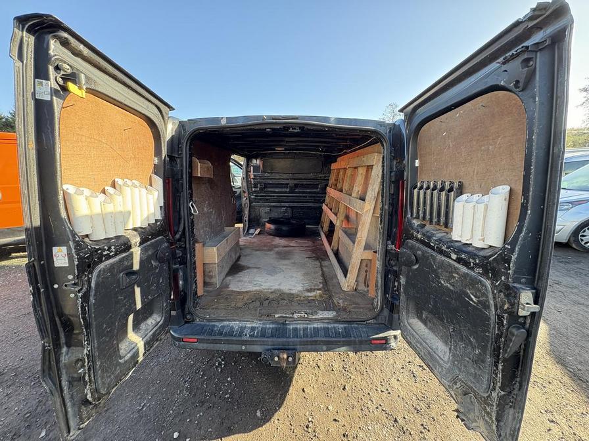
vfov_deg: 85.7
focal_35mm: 14
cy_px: 220
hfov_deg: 102.1
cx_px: 294
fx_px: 238
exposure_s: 1/127
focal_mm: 2.22
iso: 125
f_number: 2.2
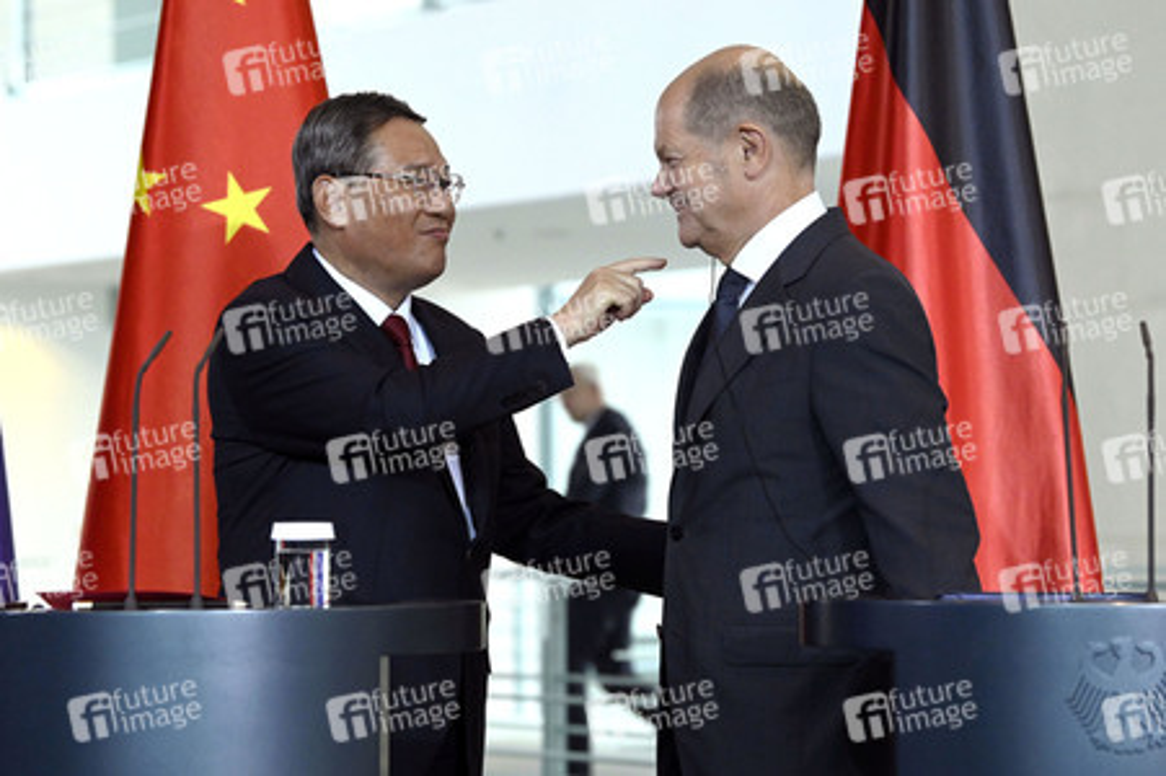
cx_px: 583
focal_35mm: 110
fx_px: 3560
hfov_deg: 18.6
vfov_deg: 12.4
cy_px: 388
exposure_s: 1/800
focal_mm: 110
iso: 6400
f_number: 5
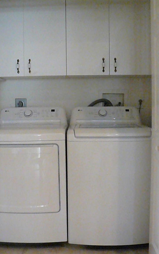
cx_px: 67
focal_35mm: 39
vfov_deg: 50.4
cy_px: 129
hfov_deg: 32.7
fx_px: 270
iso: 3200
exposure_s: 1/100
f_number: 4
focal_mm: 6
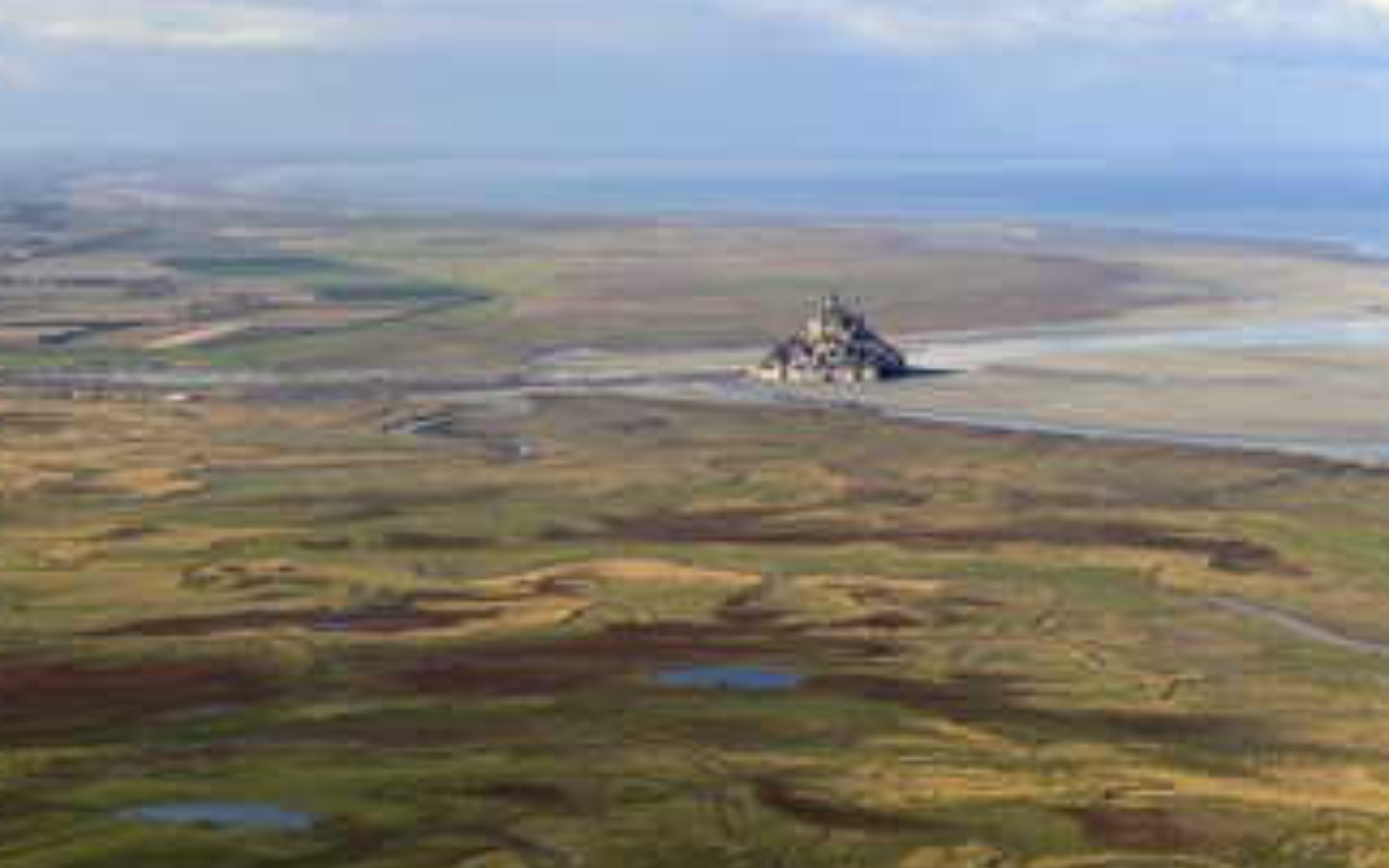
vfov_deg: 14.1
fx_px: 3521
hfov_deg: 22.3
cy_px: 382
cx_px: 634
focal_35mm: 93
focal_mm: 70
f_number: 11
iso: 400
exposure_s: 1/640
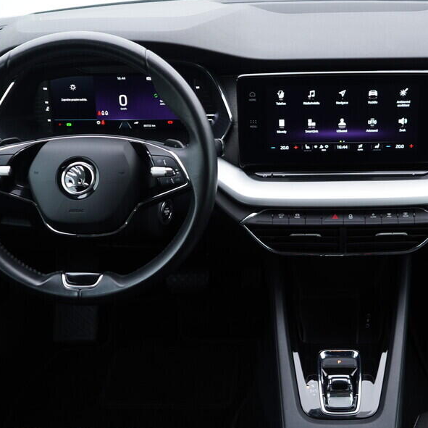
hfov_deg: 32.0
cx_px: 279
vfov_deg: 32.2
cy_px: 228
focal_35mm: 53
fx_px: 741
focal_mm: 24
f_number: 2.8
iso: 200
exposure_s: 1/40
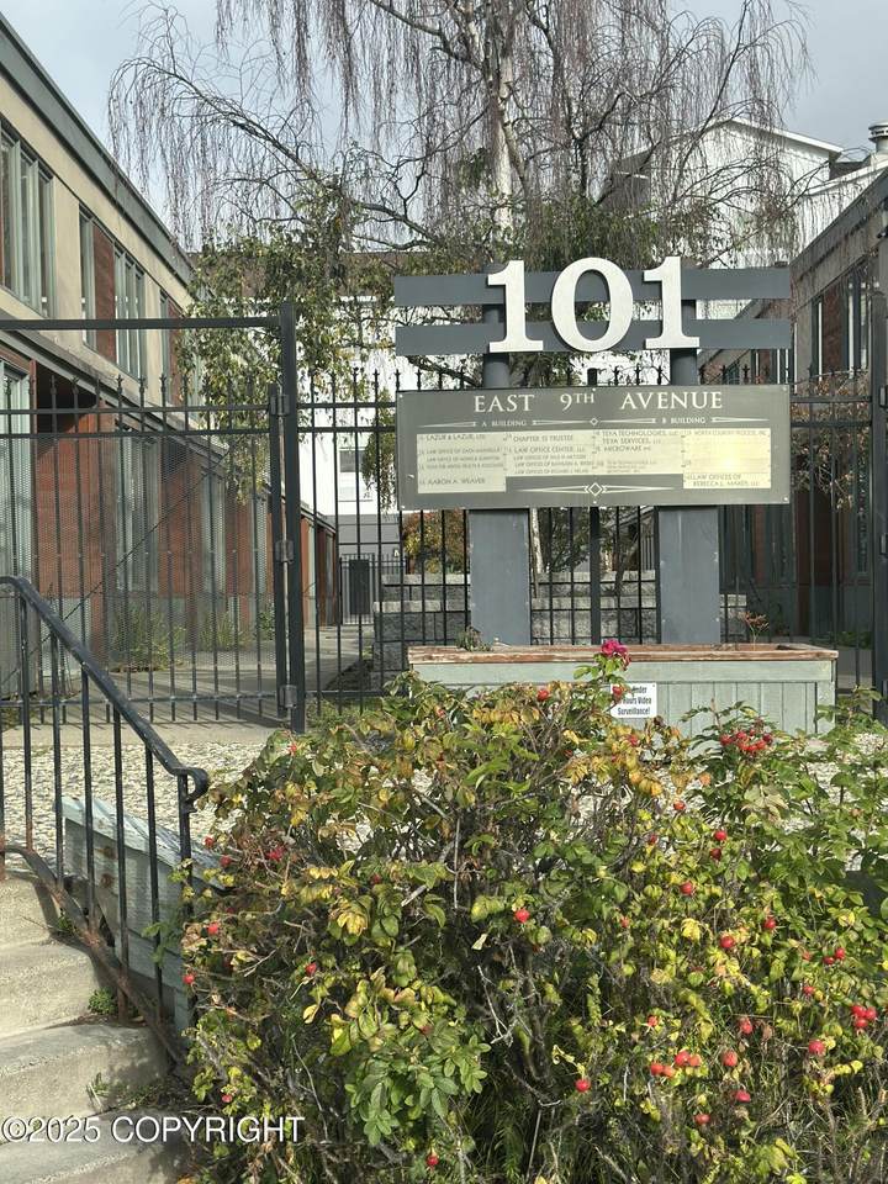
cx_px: 444
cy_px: 592
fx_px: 1642
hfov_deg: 30.3
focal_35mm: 48
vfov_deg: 39.7
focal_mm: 6.86
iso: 100
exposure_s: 1/2976
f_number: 1.78
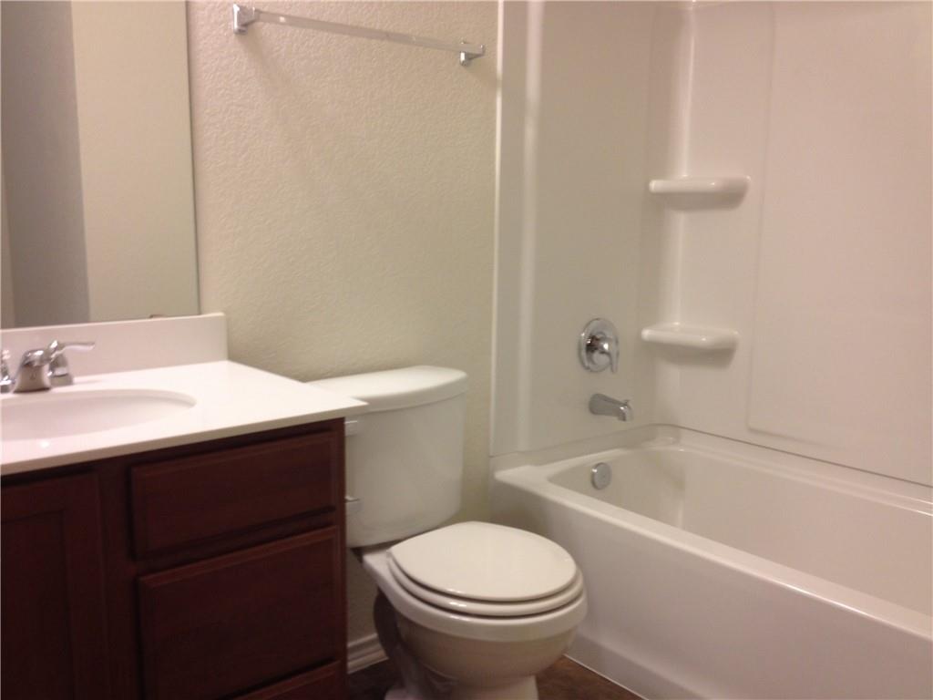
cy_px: 350
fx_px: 943
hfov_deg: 52.6
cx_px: 466
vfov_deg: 40.7
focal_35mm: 35
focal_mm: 4.28
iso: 50
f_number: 2.4
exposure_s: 1/20
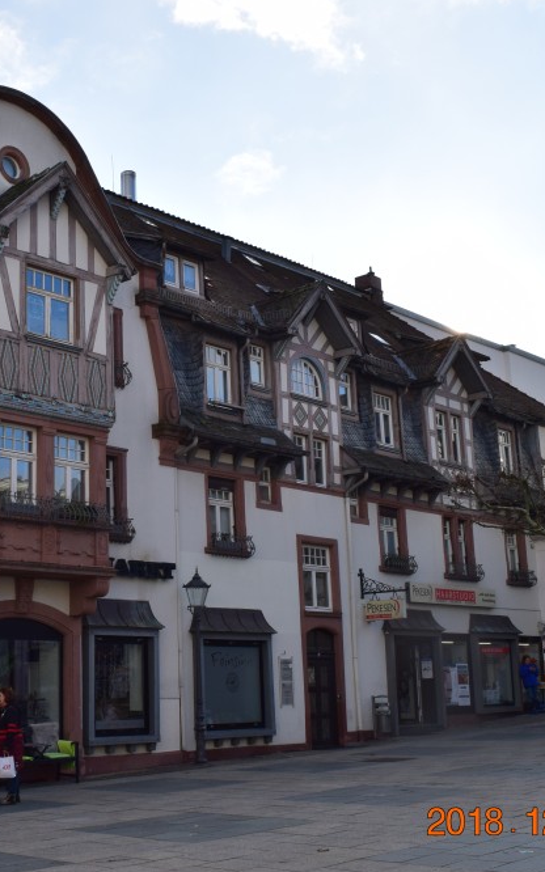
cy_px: 443
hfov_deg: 26.6
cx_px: 75
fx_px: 1117
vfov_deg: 42.7
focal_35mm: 47
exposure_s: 1/400
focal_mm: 20
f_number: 11
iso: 400
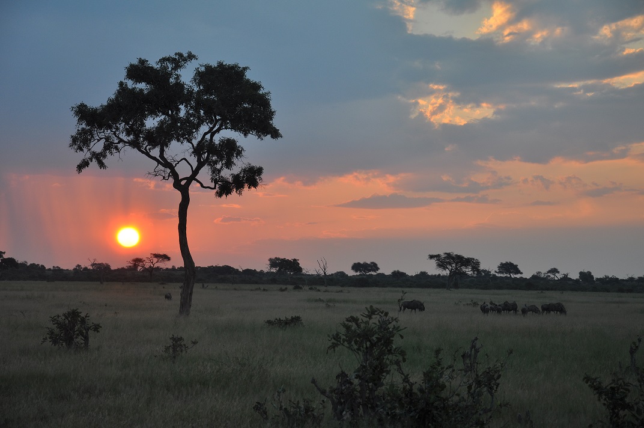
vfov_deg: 12.1
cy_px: 214
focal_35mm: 112
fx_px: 2010
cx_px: 322
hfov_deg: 18.2
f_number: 5.6
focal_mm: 75
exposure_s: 1/160
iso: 200
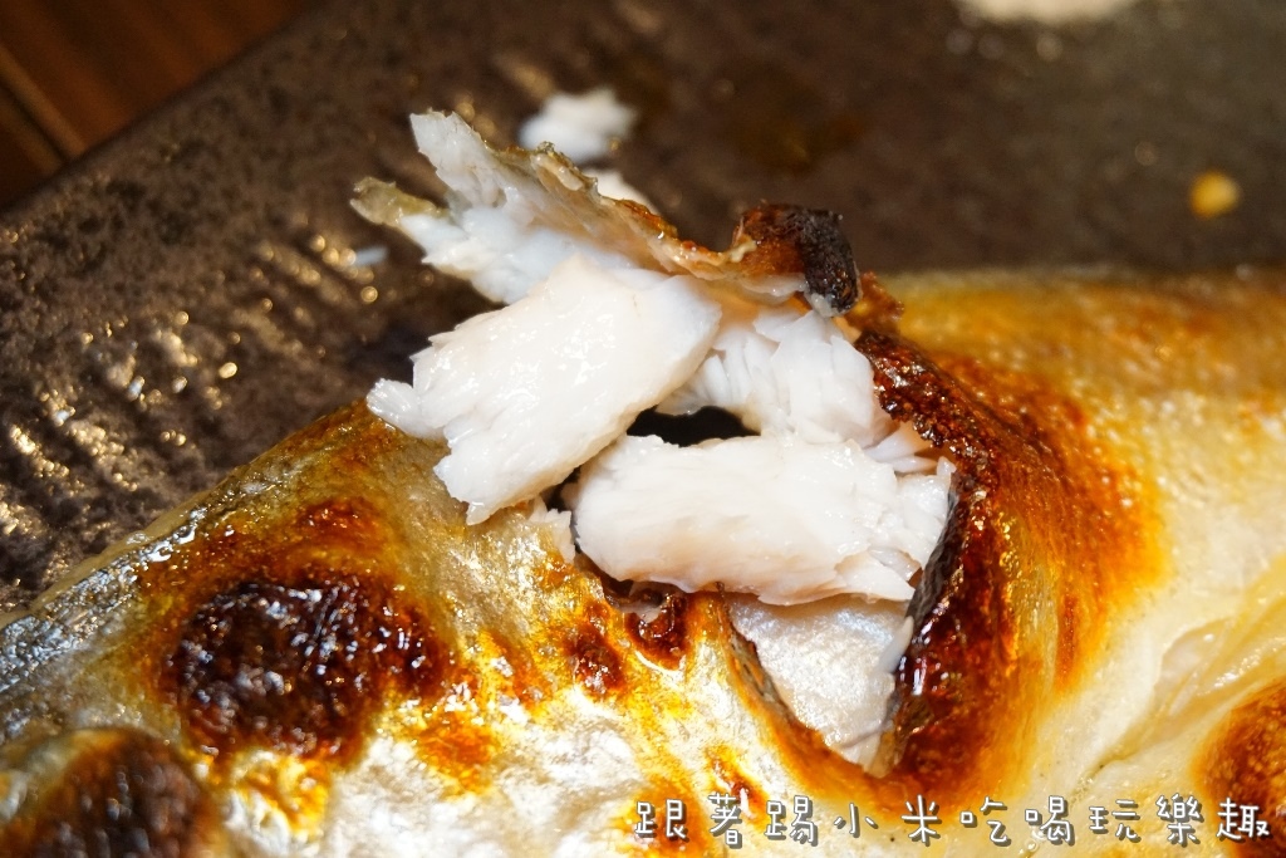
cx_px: 643
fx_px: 1768
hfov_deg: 40.0
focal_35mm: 50
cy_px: 429
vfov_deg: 27.3
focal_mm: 33
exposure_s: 1/60
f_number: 5
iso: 2000
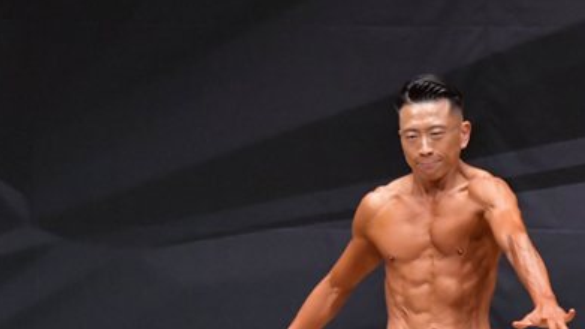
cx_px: 427
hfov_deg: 3.7
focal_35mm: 591
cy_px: 357
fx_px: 9168
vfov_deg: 2.1
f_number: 5.6
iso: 6400
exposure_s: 1/400
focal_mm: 190
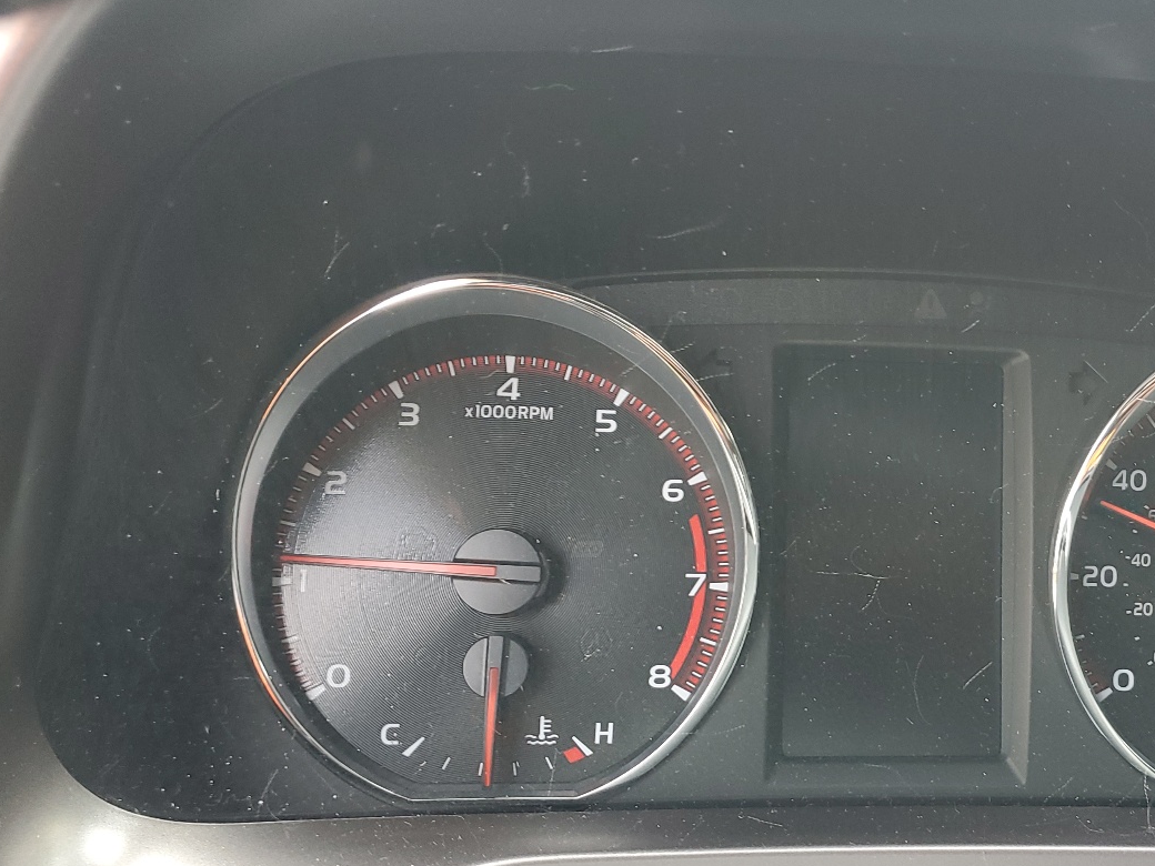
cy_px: 534
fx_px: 1335
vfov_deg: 35.8
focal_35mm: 40
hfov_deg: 45.3
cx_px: 858
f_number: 1.5
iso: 65
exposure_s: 1/60.2
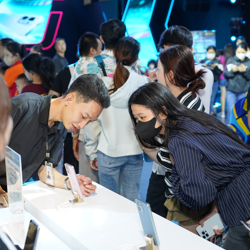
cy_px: 124
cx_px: 98
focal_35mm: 57
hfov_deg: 30.0
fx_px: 466
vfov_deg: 30.0
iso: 640
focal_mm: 44
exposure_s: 1/125
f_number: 3.5
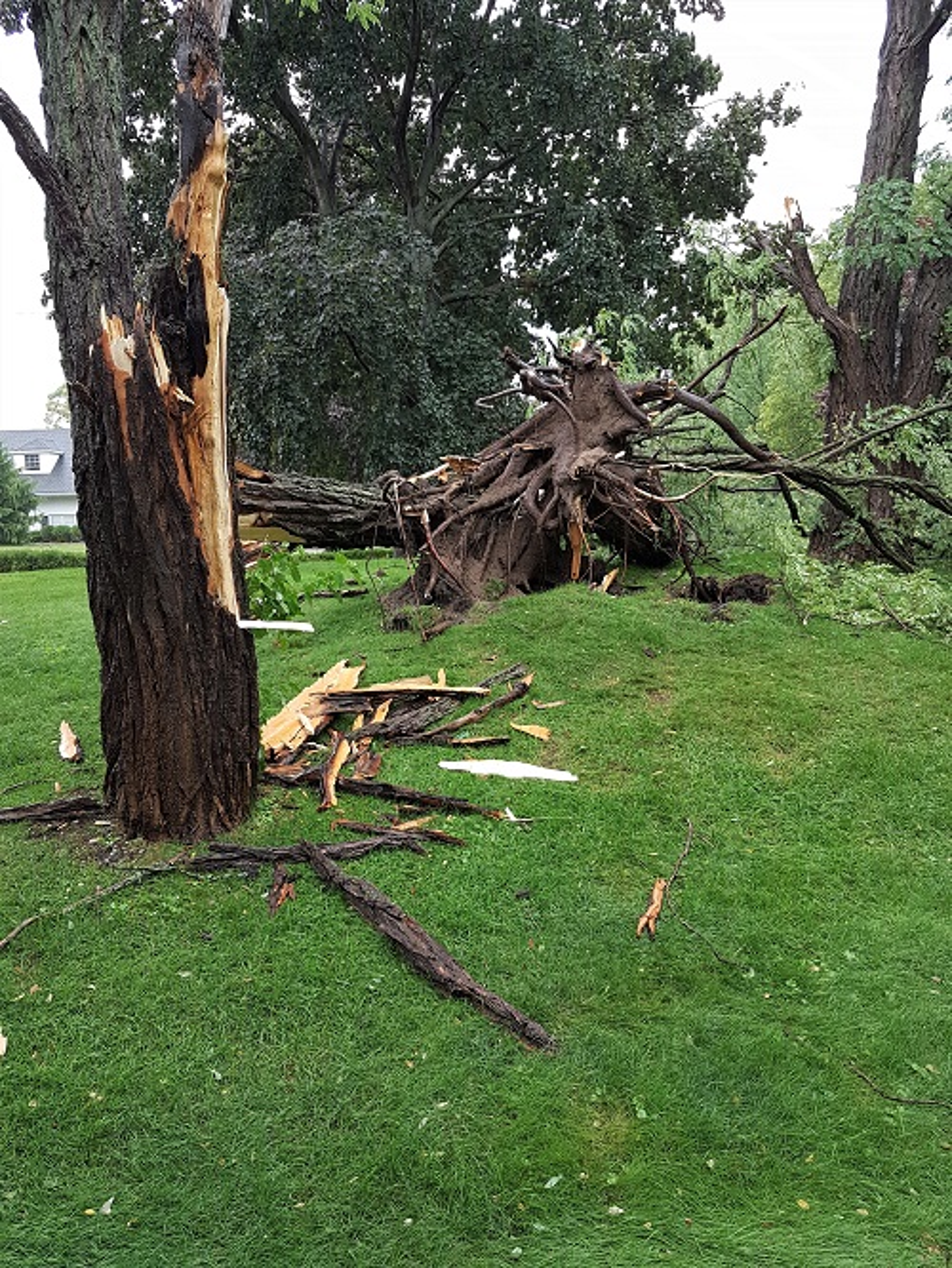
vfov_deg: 67.3
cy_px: 634
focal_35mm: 26
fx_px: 953
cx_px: 476
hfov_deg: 53.1
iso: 40
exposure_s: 1/50
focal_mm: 4.2
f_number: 1.7
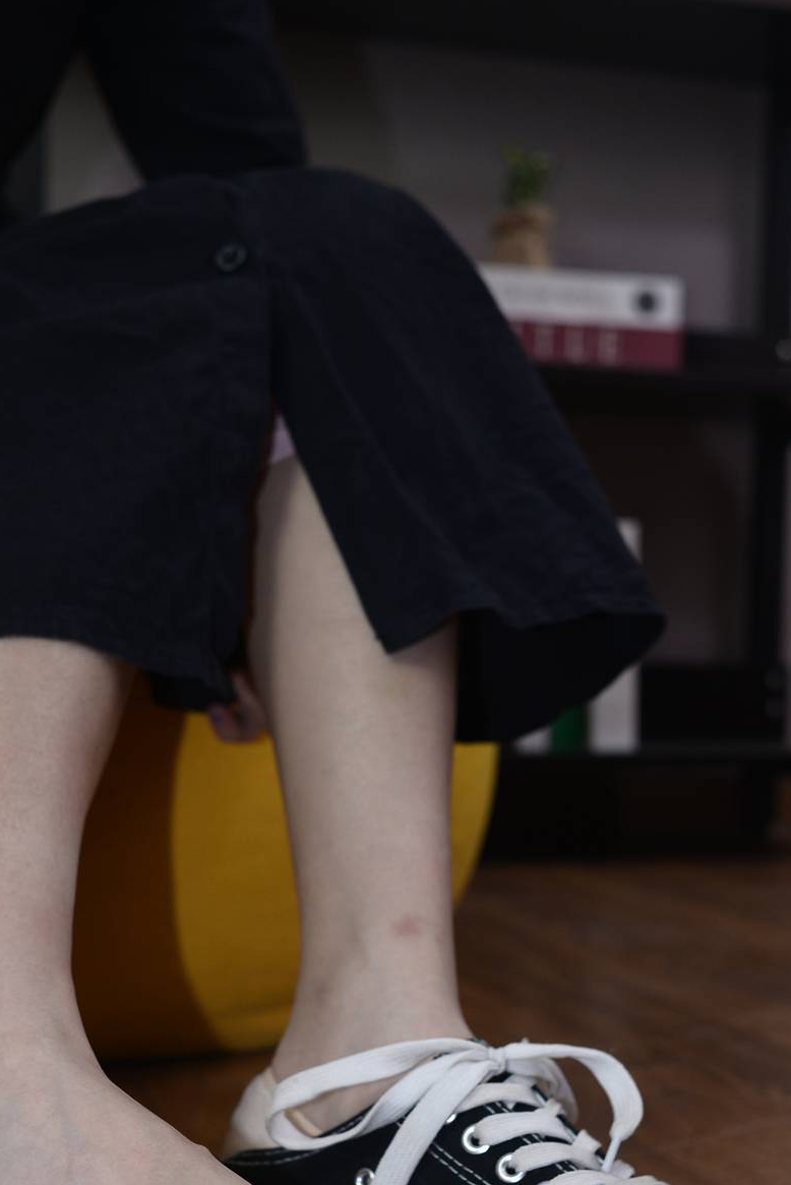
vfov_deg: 36.4
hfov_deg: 25.1
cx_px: 419
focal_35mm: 54
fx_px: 1777
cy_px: 798
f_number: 5.6
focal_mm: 35
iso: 500
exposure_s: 1/100
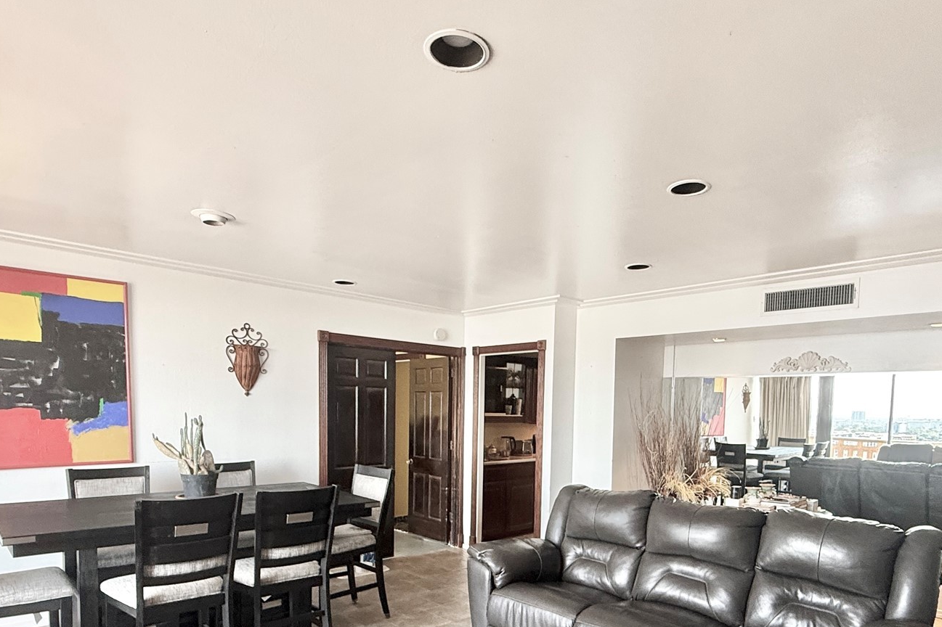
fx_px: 602
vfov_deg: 53.2
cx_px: 515
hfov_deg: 75.9
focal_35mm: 23
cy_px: 449
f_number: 2.2
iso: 200
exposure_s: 1/99
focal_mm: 2.22
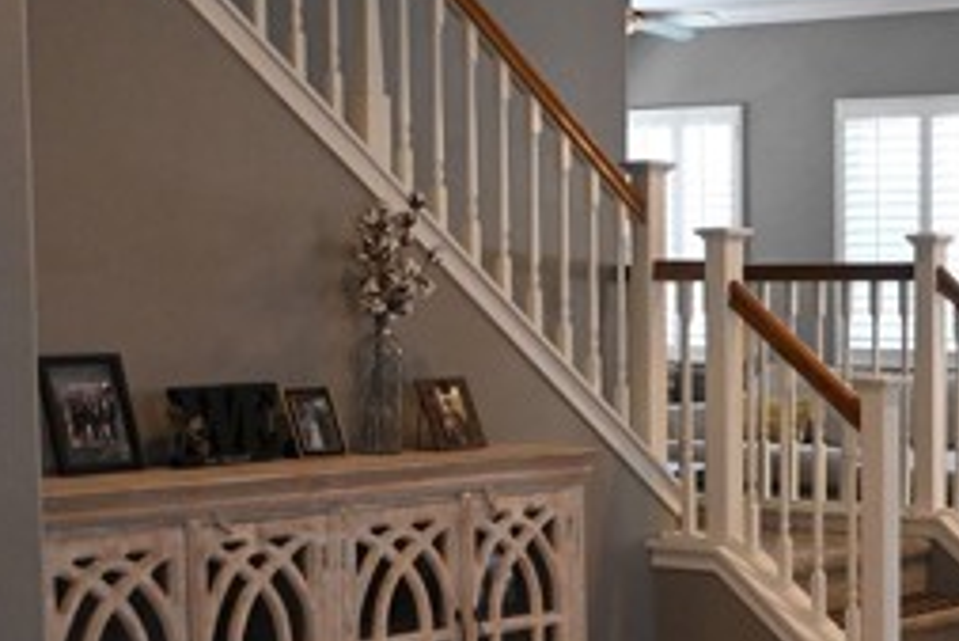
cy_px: 514
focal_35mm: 93
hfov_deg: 21.0
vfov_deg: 14.7
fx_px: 2476
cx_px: 1008
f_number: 4.2
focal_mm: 24.5
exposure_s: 1/125
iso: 2000
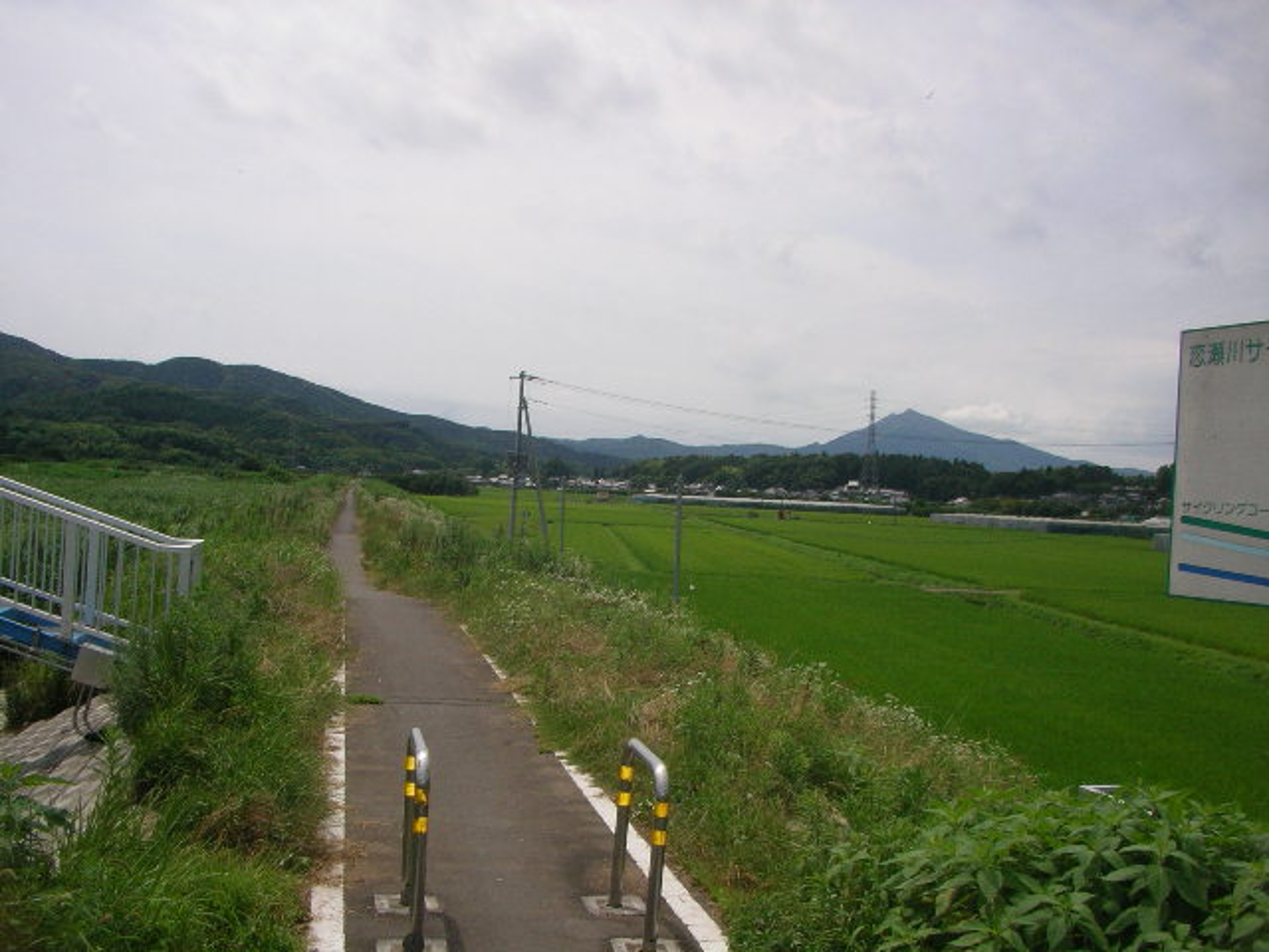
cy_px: 476
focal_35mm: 37
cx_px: 634
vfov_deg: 38.7
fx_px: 1356
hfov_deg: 50.1
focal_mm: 5.7
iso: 64
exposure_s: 1/640
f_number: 2.8
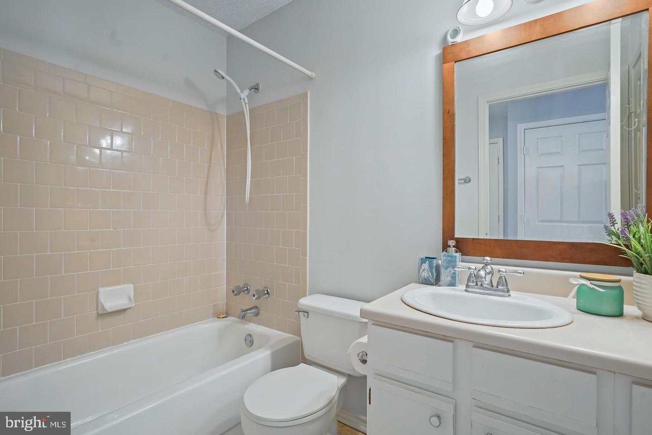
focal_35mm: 16
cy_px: 218
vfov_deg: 73.7
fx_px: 290
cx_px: 326
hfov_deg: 96.7
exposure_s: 1/5
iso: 800
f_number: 8
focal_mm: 16
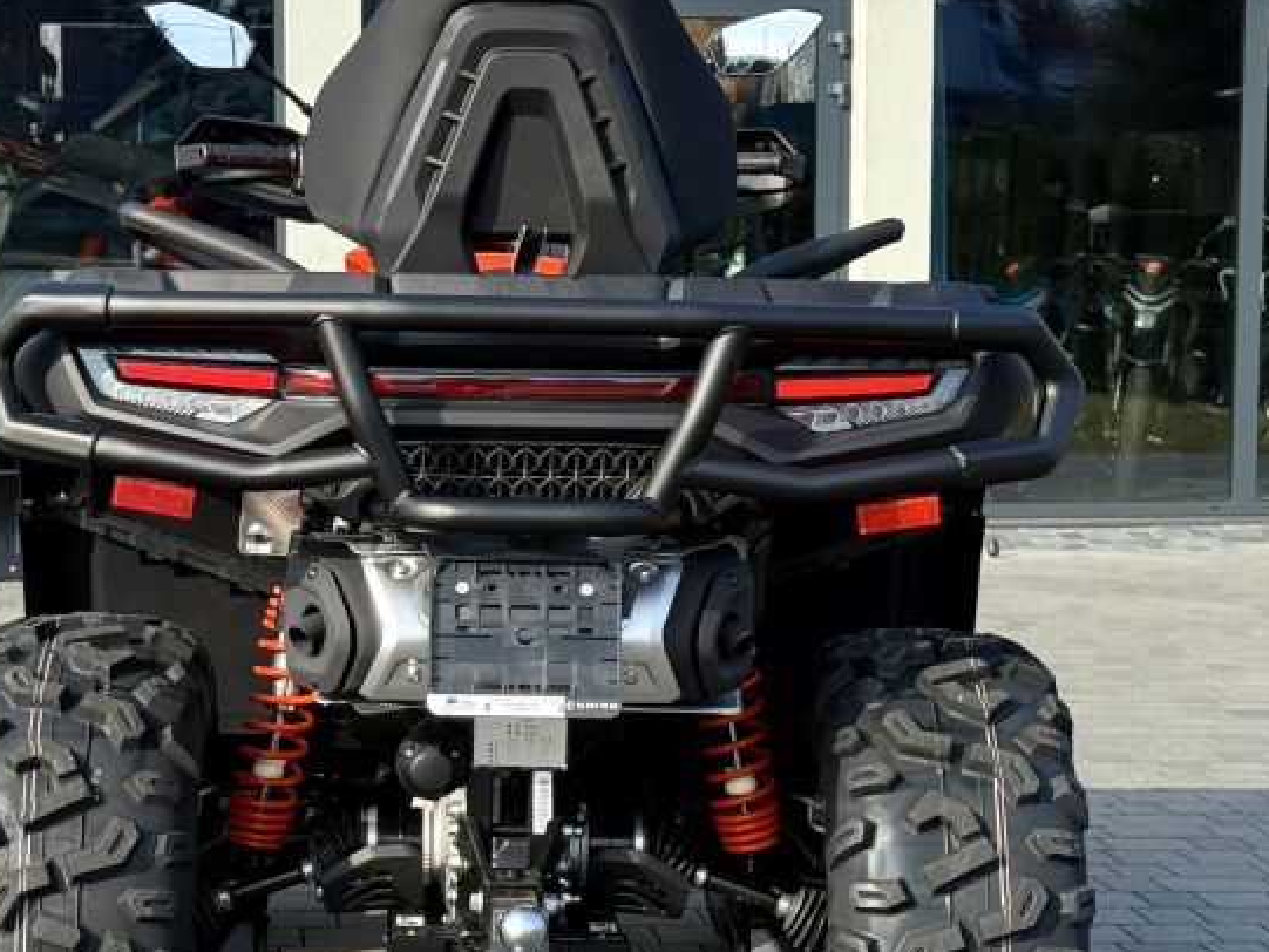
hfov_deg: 27.3
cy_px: 582
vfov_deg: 20.7
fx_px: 2603
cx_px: 455
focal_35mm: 71
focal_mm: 6.76
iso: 64
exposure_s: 1/1513
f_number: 1.78
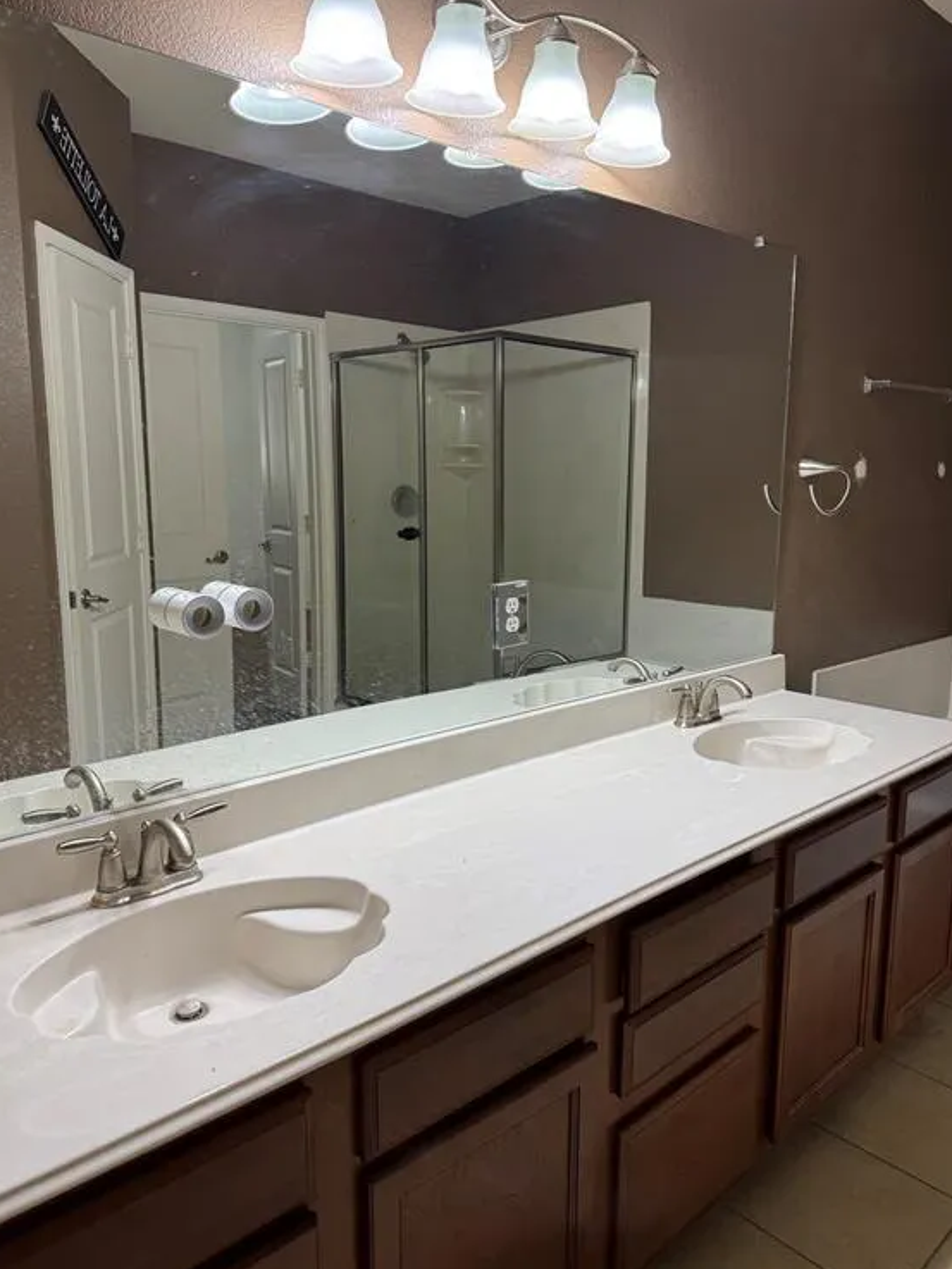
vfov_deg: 69.4
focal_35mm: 25
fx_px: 916
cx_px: 479
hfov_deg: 54.9
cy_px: 613
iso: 100
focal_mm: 6.76
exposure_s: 1/120
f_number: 1.78
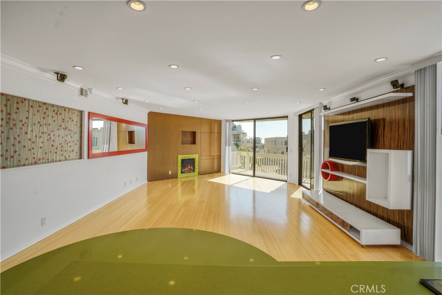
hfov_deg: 100.4
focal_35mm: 15
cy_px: 148
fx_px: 184
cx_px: 221
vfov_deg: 77.3
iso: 400
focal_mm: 10
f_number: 13
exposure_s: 1/40
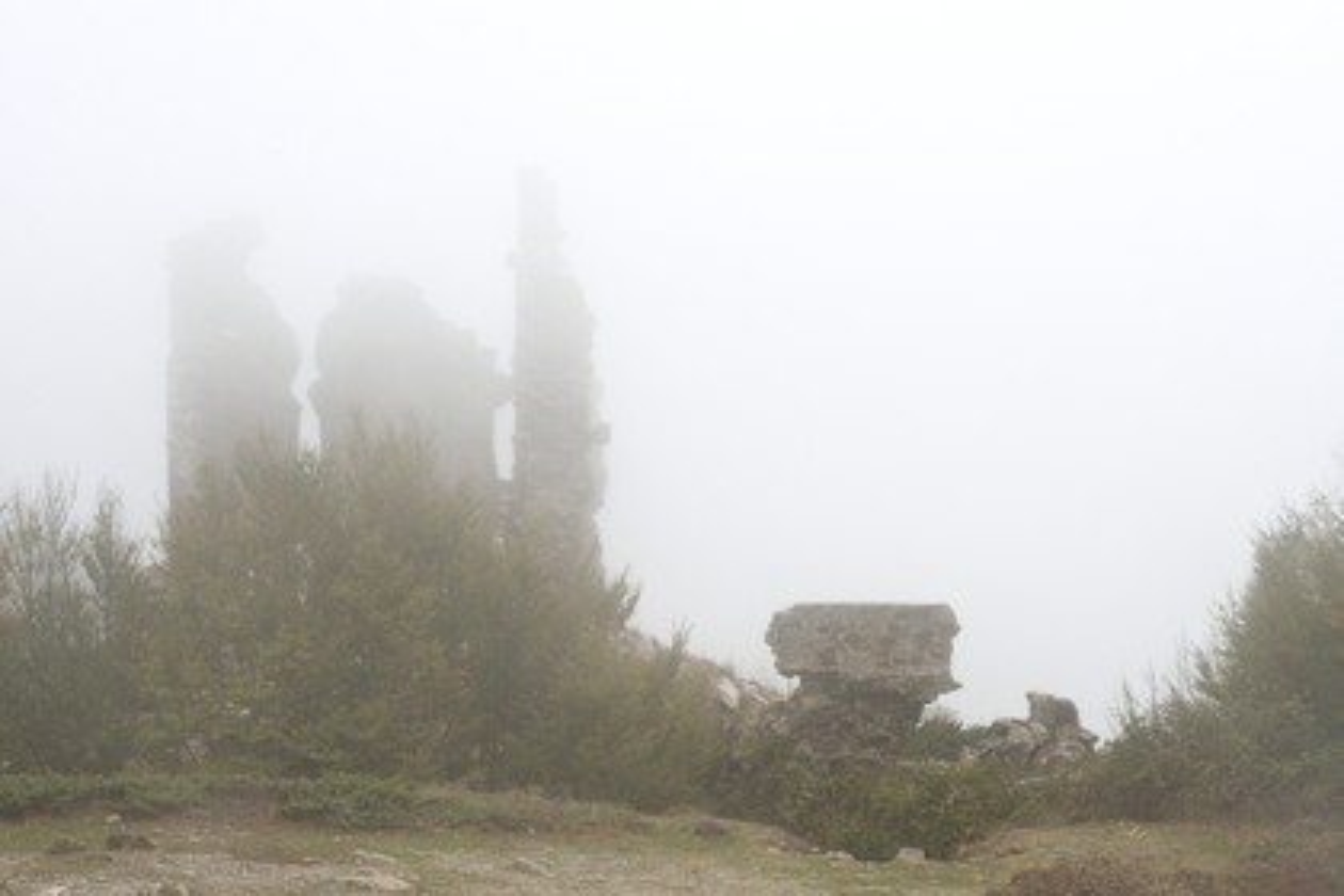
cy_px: 448
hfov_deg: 28.8
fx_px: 2613
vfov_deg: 19.5
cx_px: 672
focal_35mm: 70
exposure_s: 1/250
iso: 800
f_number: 13
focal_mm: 70
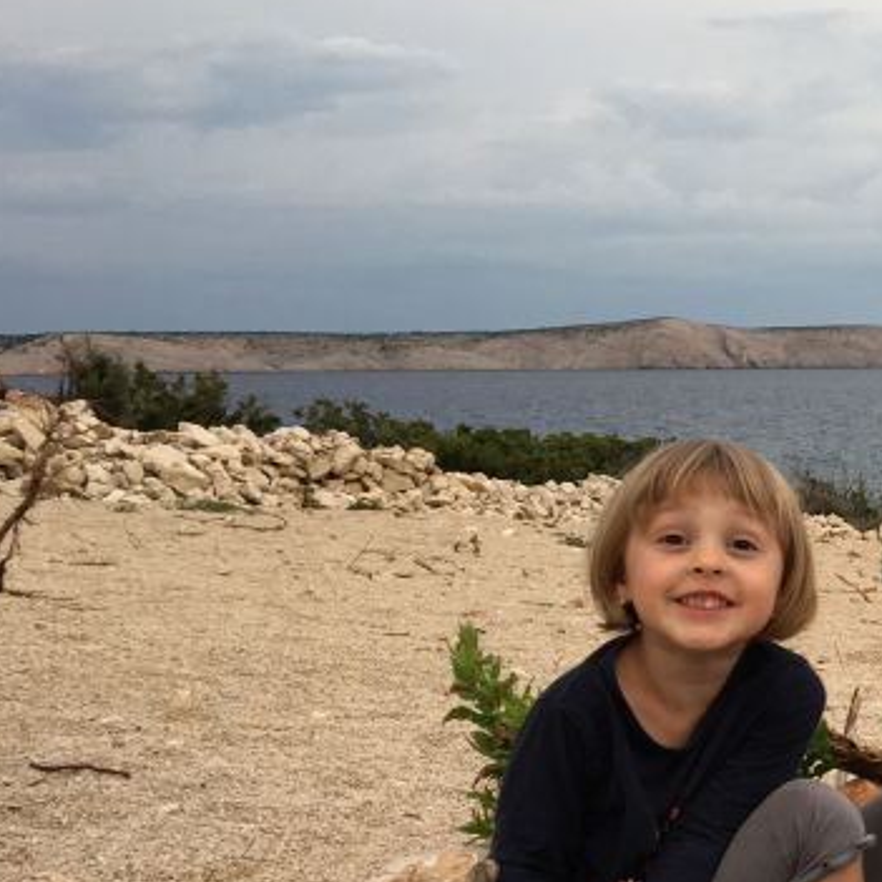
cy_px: 668
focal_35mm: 73
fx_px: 2104
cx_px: 1239
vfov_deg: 23.4
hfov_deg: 20.9
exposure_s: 1/100
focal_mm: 4.15
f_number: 2.2
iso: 32
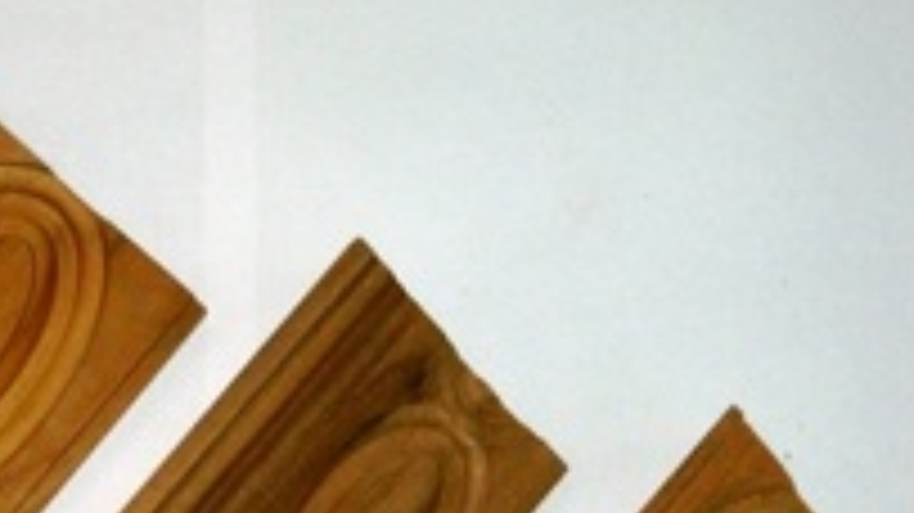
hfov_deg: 19.2
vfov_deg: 10.6
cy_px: 749
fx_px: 2665
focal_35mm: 110
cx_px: 153
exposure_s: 1/40
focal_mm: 7.3
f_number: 3.5
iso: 200
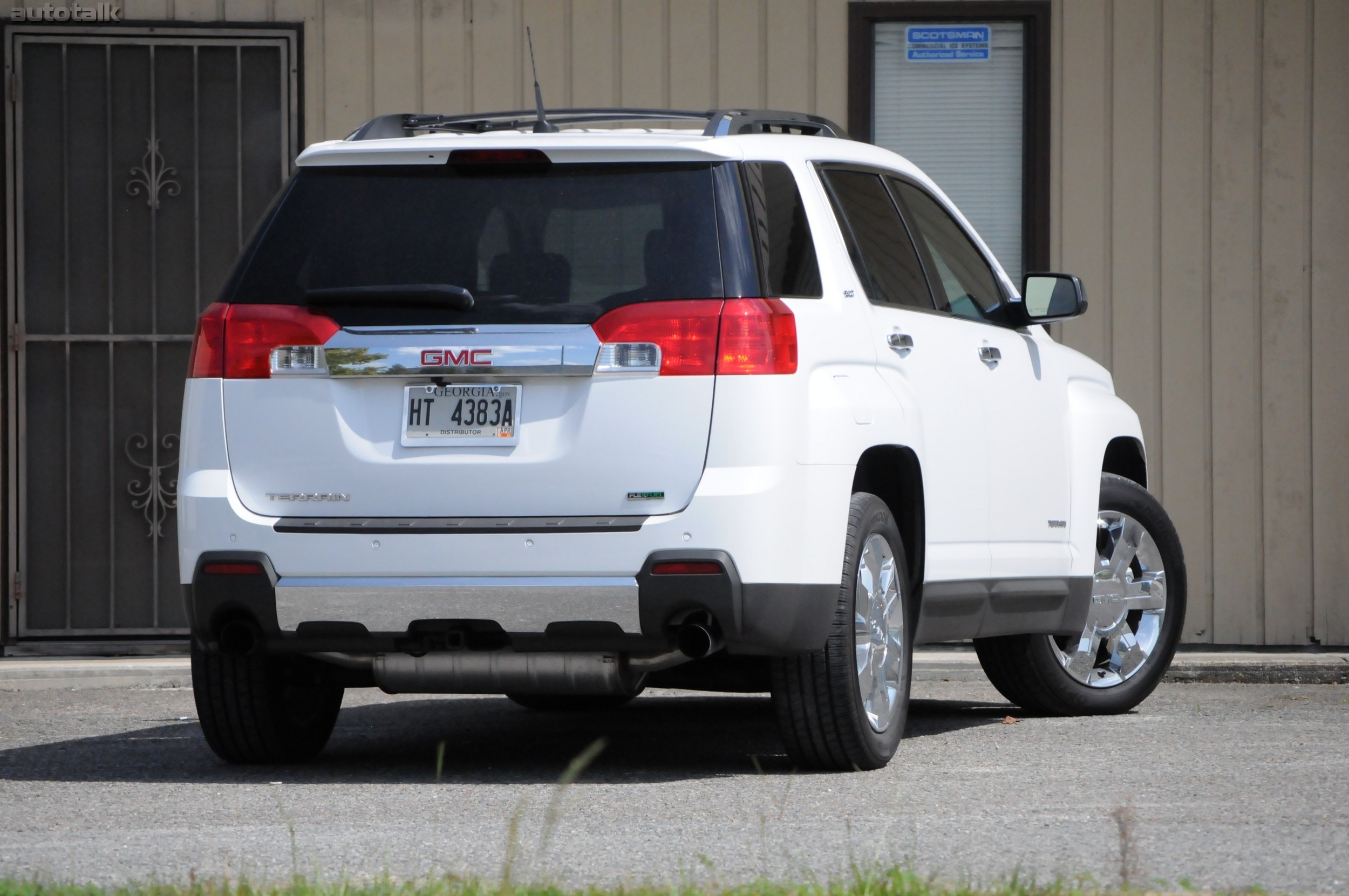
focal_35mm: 202
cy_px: 448
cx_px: 674
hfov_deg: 10.2
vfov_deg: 6.8
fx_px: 7580
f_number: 7.1
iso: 2000
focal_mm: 135
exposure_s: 1/8000
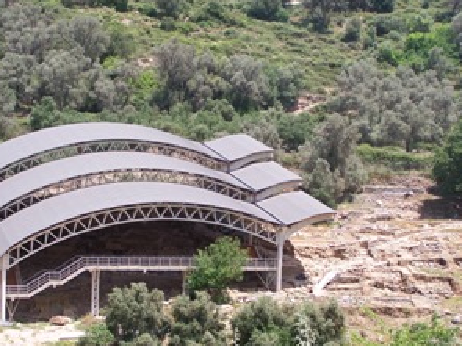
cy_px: 207
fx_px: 1214
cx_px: 221
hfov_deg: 21.5
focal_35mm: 91
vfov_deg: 16.2
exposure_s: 1/500
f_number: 3.2
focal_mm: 11.1
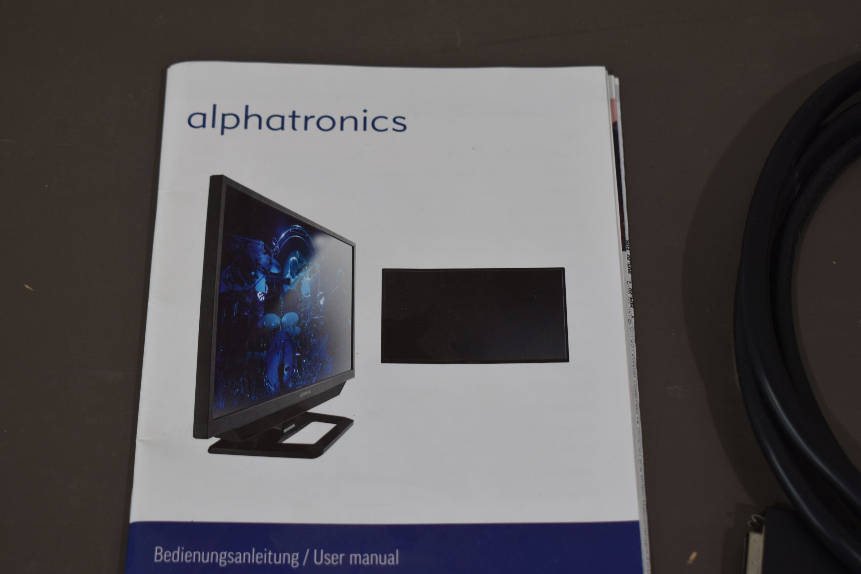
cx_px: 430
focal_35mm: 72
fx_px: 1722
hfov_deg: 28.1
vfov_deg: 18.9
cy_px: 287
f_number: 5.6
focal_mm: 48
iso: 320
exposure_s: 1/125
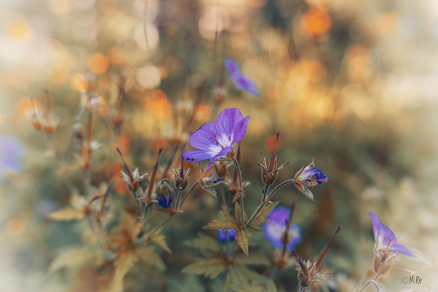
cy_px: 146
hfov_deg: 48.5
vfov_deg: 33.4
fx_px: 487
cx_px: 219
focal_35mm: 40
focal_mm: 40
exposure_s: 1/100
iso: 100
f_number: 3.5
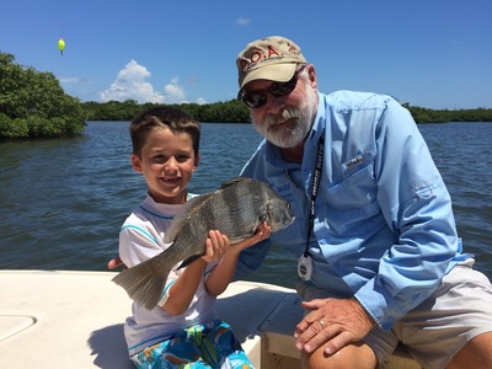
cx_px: 246
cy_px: 184
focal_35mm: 29
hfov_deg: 61.7
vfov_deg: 48.2
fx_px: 412
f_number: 2.2
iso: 32
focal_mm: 4.15
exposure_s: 1/3165
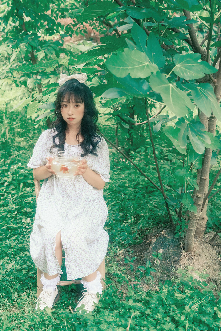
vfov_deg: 39.6
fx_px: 460
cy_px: 166
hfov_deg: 27.0
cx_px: 110
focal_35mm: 50
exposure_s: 1/250
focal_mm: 33.2
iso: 500
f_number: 2.8
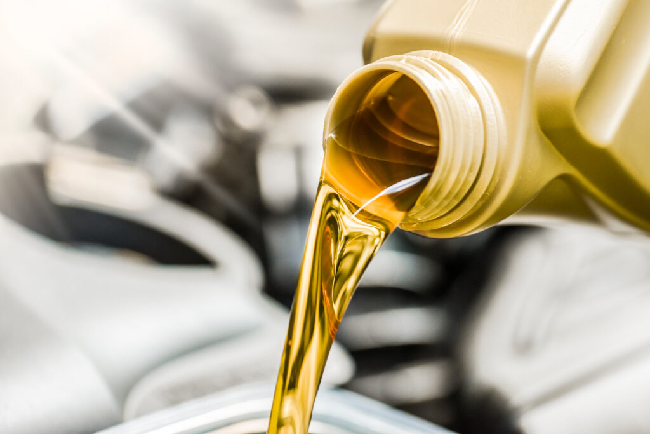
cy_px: 217
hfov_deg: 19.5
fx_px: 1896
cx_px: 325
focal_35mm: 105
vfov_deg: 13.0
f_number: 5
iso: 1000
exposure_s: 1/800
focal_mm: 105
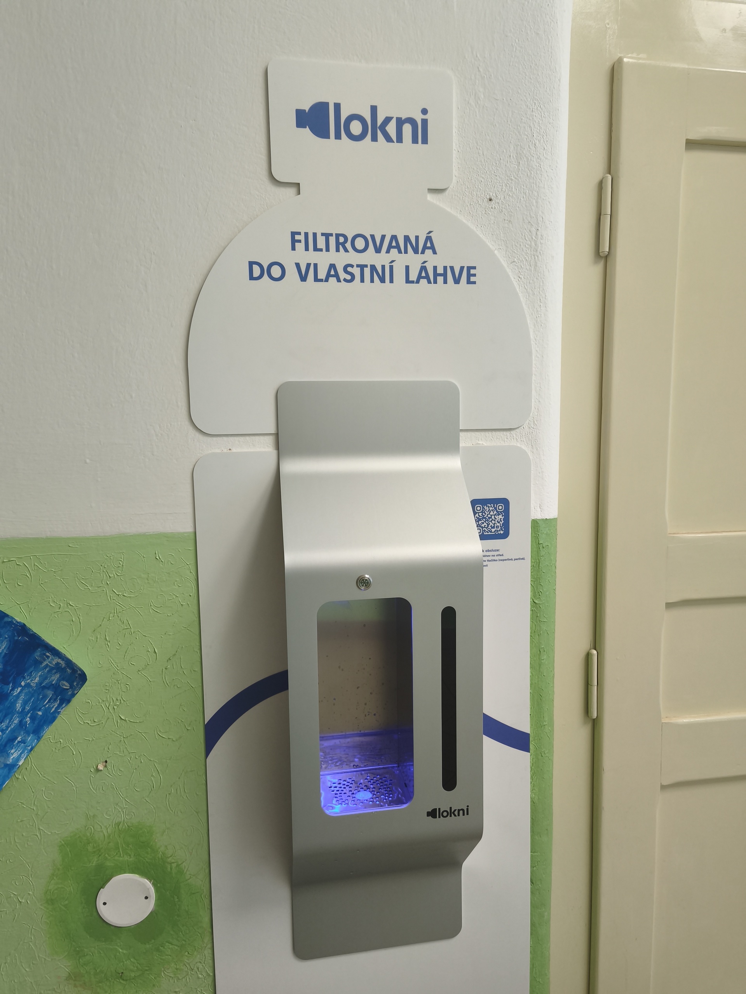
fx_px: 661
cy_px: 497
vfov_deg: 73.9
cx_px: 373
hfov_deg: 58.9
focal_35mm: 23
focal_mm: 5.35
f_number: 1.7
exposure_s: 1/50
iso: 400
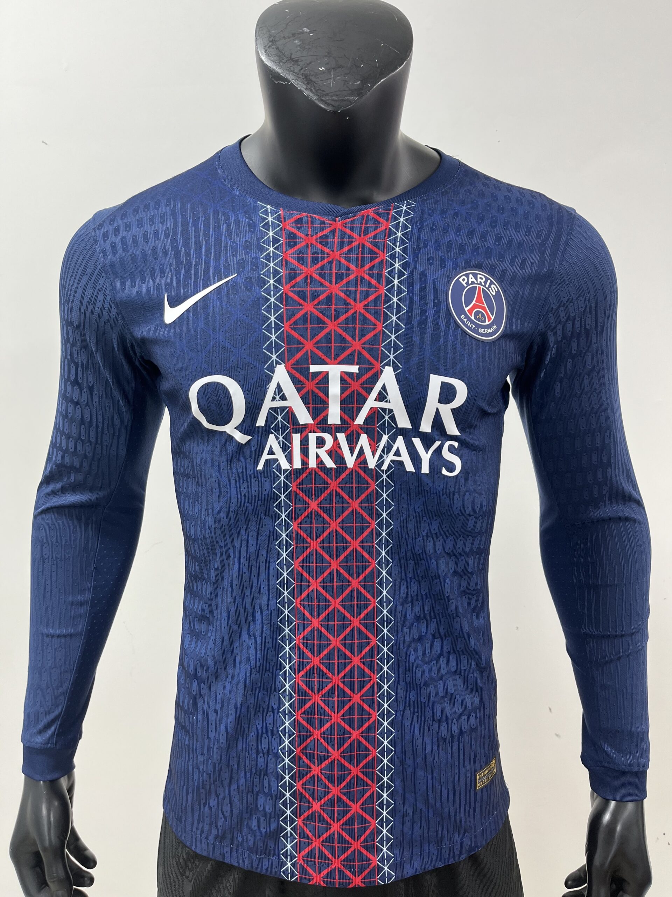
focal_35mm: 26
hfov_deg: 53.1
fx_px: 673
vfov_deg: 67.3
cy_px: 448
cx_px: 336
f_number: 1.6
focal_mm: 5.1
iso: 80
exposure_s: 1/60
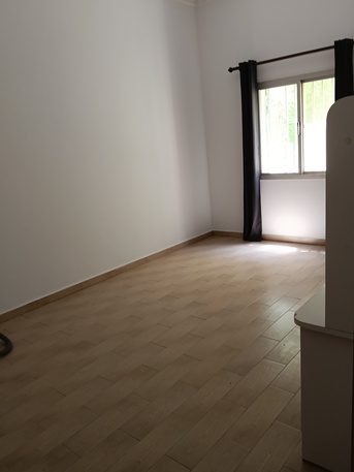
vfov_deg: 65.3
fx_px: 368
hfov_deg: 51.4
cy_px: 236
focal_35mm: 27
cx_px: 177
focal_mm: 3.98
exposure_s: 1/33.3
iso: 320
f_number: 1.8
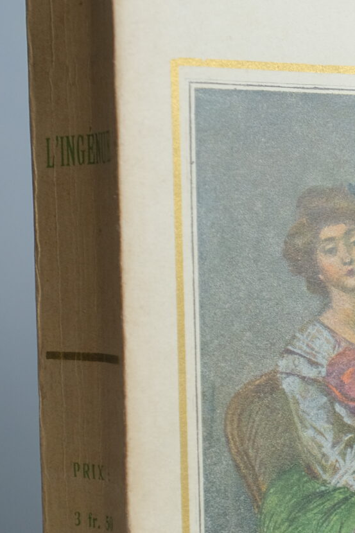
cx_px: 481
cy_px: 426
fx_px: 1598
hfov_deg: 12.2
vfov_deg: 18.8
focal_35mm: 108
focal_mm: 23.4
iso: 320
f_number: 4
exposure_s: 1/105
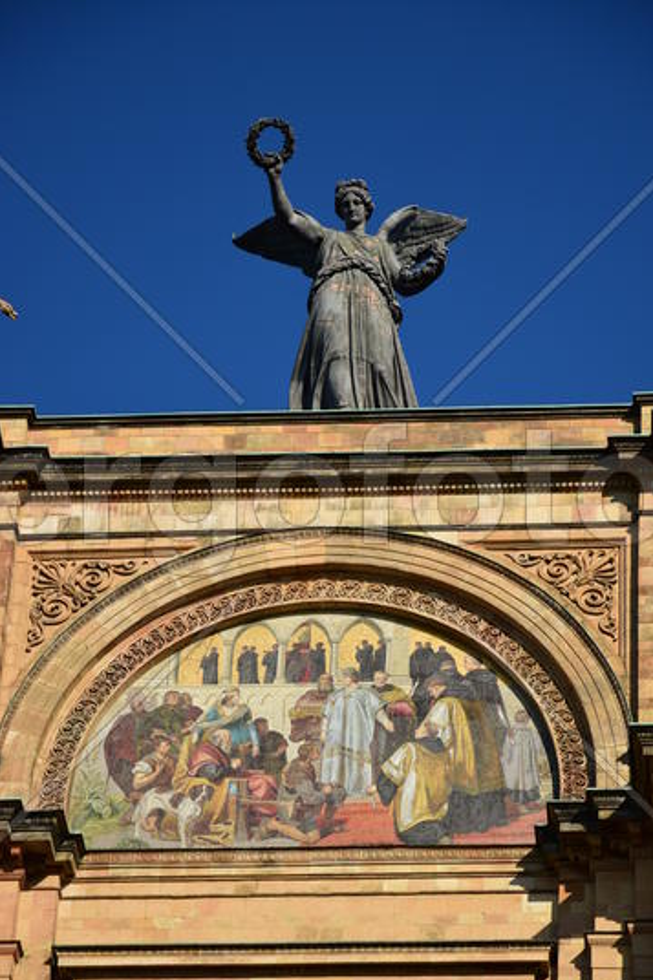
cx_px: 337
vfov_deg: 12.1
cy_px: 499
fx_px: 4643
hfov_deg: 8.0
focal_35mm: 171
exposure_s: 1/640
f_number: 6.3
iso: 100
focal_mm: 105
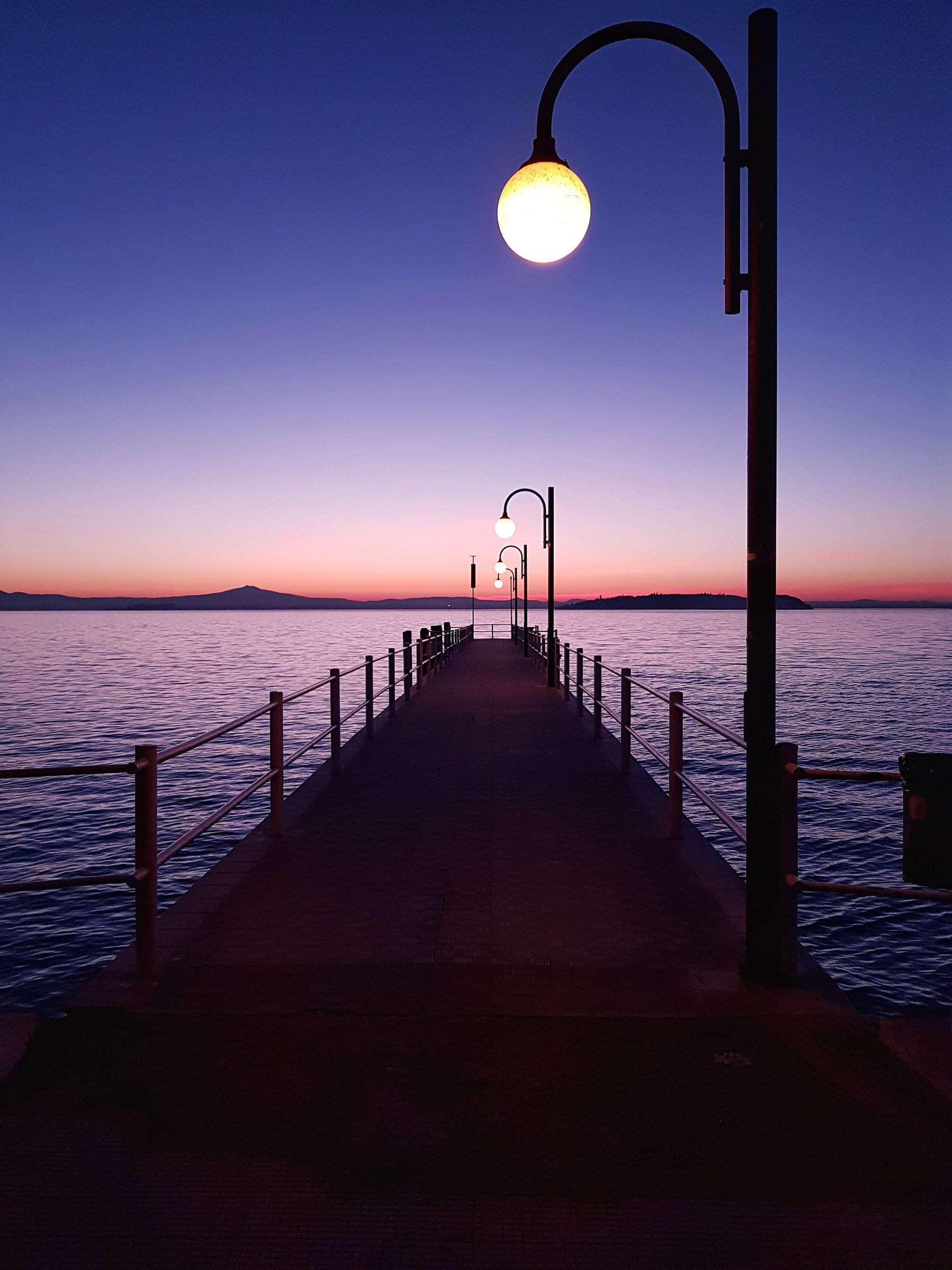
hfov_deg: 53.1
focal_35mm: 26
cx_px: 476
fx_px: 953
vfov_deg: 67.3
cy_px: 635
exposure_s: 1/125
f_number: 1.7
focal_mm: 4.2
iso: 160
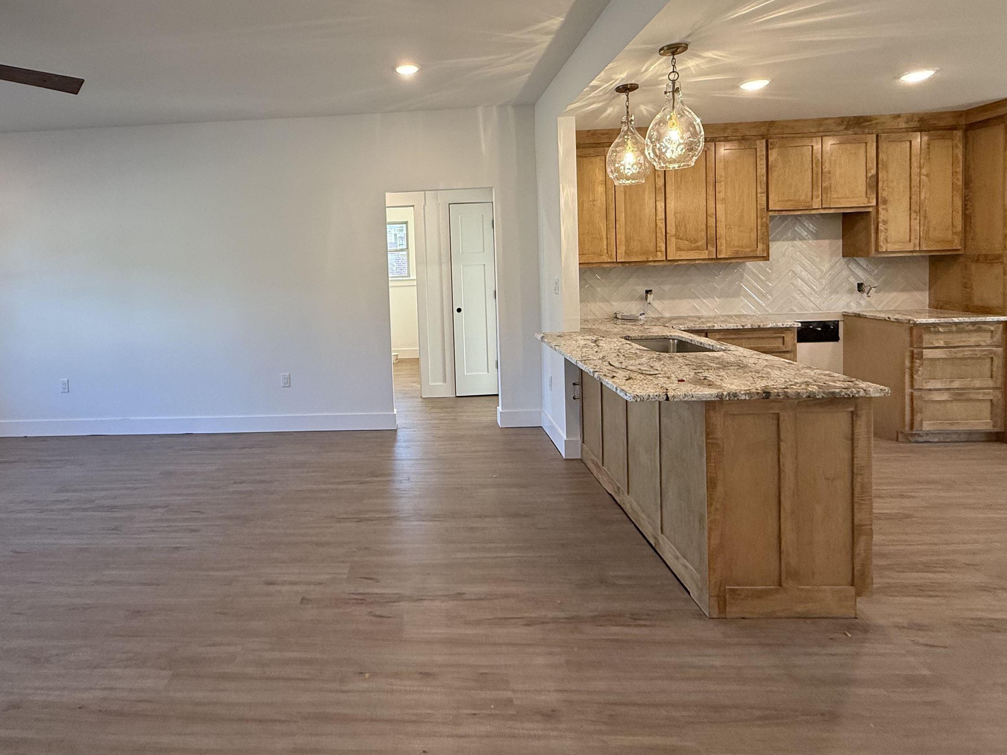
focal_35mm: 19
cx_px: 395
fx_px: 553
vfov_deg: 67.6
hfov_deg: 83.5
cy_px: 284
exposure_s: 1/120
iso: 160
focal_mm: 2.22
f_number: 2.2
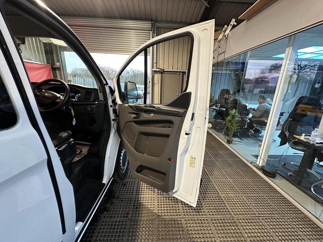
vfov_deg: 85.7
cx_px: 162
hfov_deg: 102.1
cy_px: 121
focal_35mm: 14
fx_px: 131
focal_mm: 2.22
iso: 320
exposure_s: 1/50
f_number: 2.2
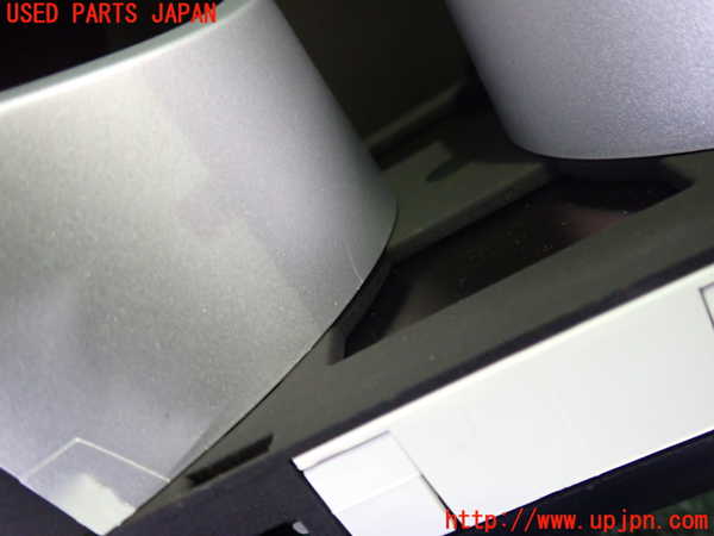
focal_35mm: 30
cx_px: 357
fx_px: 619
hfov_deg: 60.0
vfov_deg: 46.8
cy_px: 268
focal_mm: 5.4
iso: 640
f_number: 2.3
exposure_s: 1/30
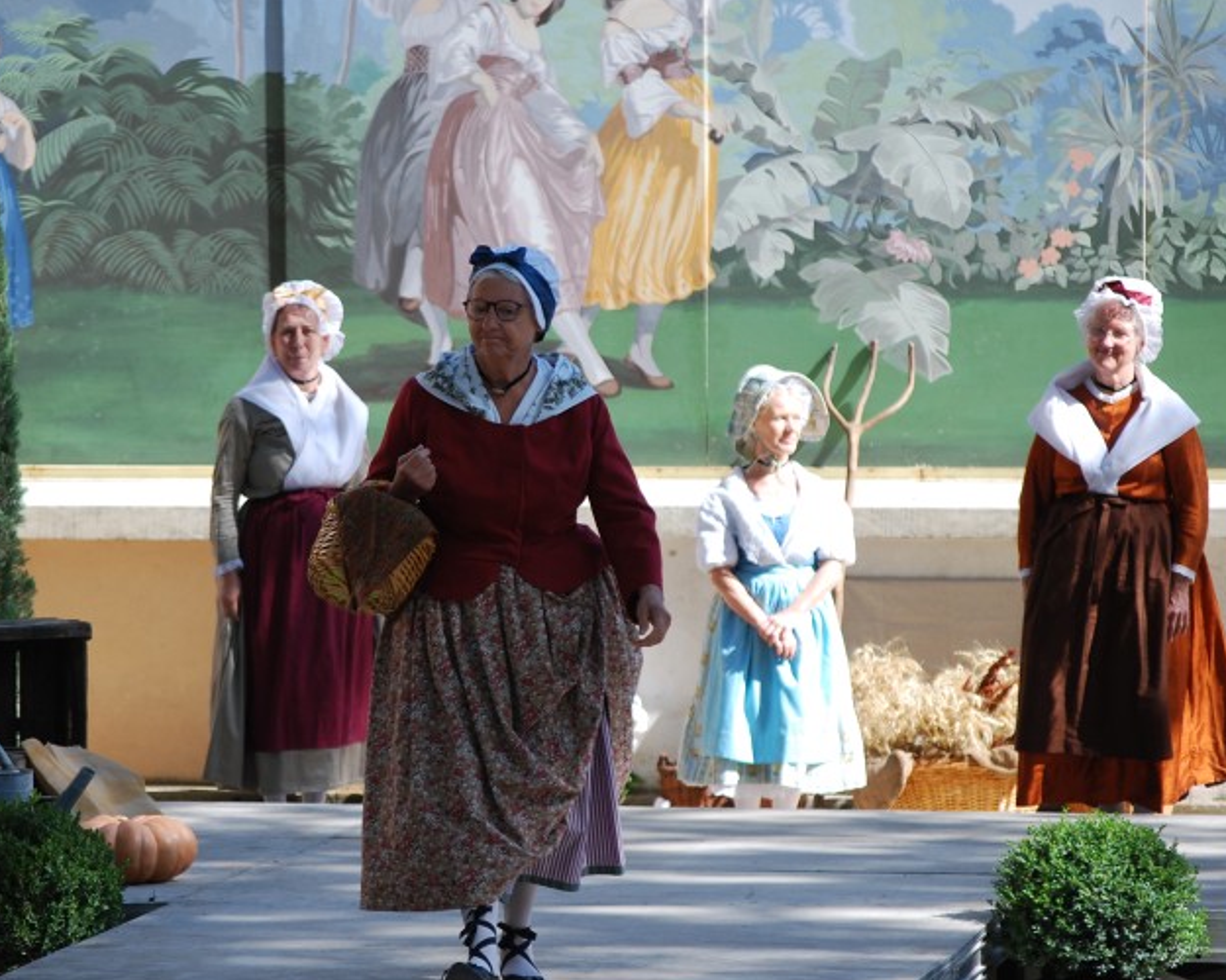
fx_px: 6880
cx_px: 506
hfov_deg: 10.2
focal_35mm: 190
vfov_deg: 8.2
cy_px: 491
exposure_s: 1/400
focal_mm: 105
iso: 200
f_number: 5
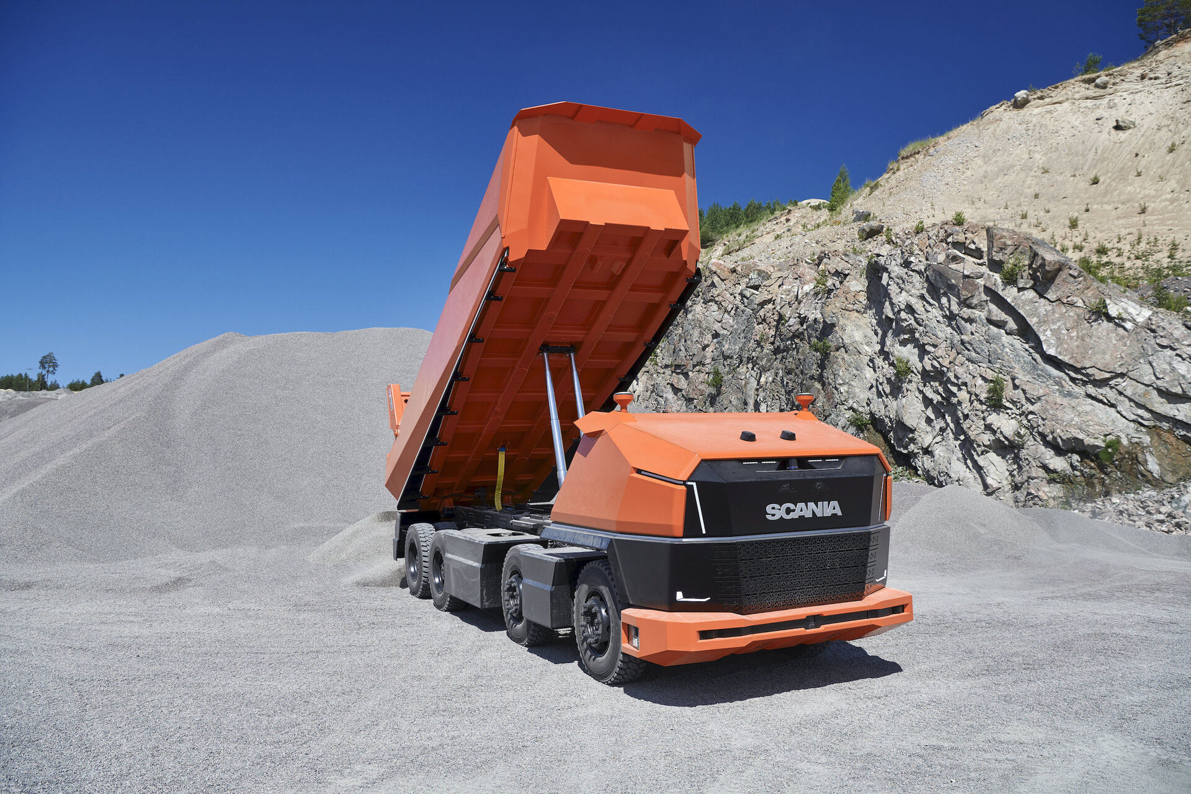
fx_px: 959
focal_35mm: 29
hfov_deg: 63.7
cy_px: 397
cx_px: 596
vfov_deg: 45.0
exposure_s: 1/160
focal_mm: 29
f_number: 7.1
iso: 100
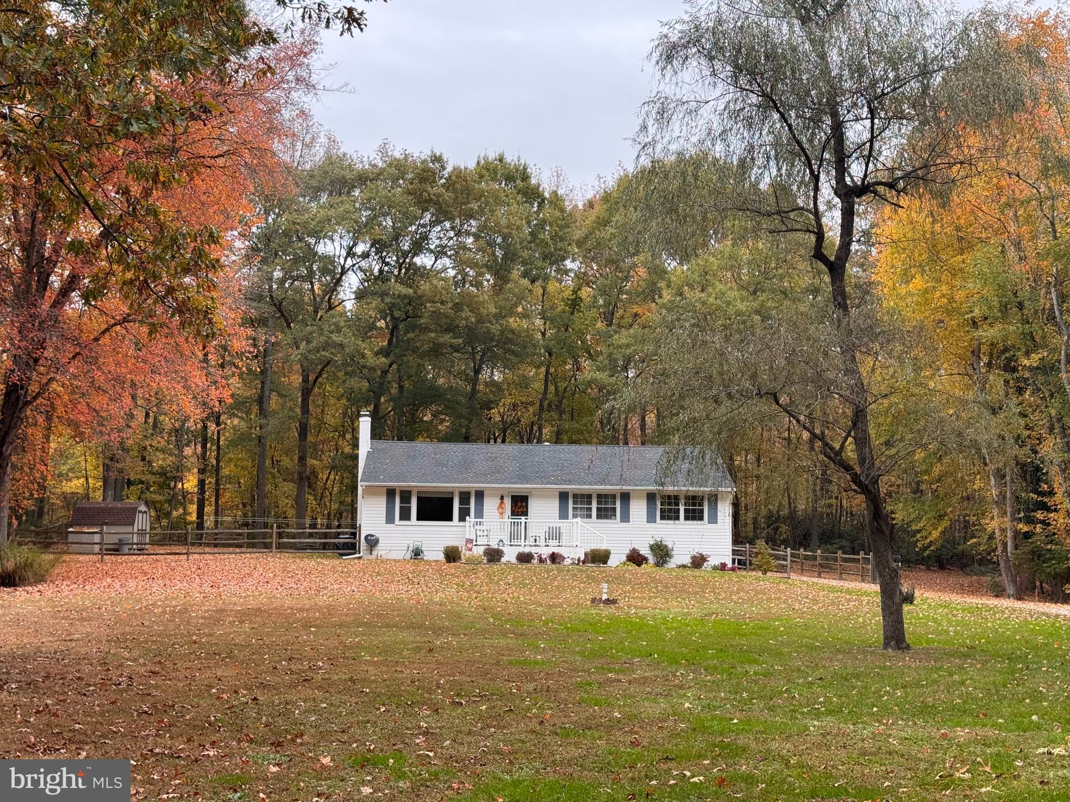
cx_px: 535
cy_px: 401
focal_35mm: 48
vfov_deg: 30.3
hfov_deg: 39.7
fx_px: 1484
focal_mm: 6.76
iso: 50
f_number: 1.78
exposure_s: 1/173
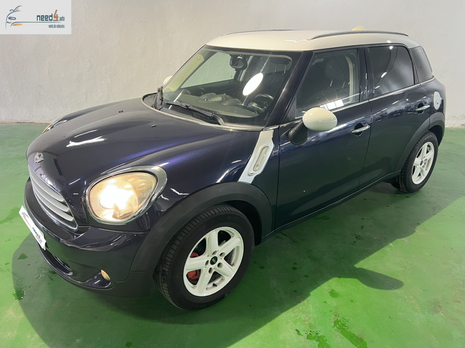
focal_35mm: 26
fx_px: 349
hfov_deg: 67.3
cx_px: 232
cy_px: 174
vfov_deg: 53.1
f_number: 1.5
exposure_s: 1/50
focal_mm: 5.7
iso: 160
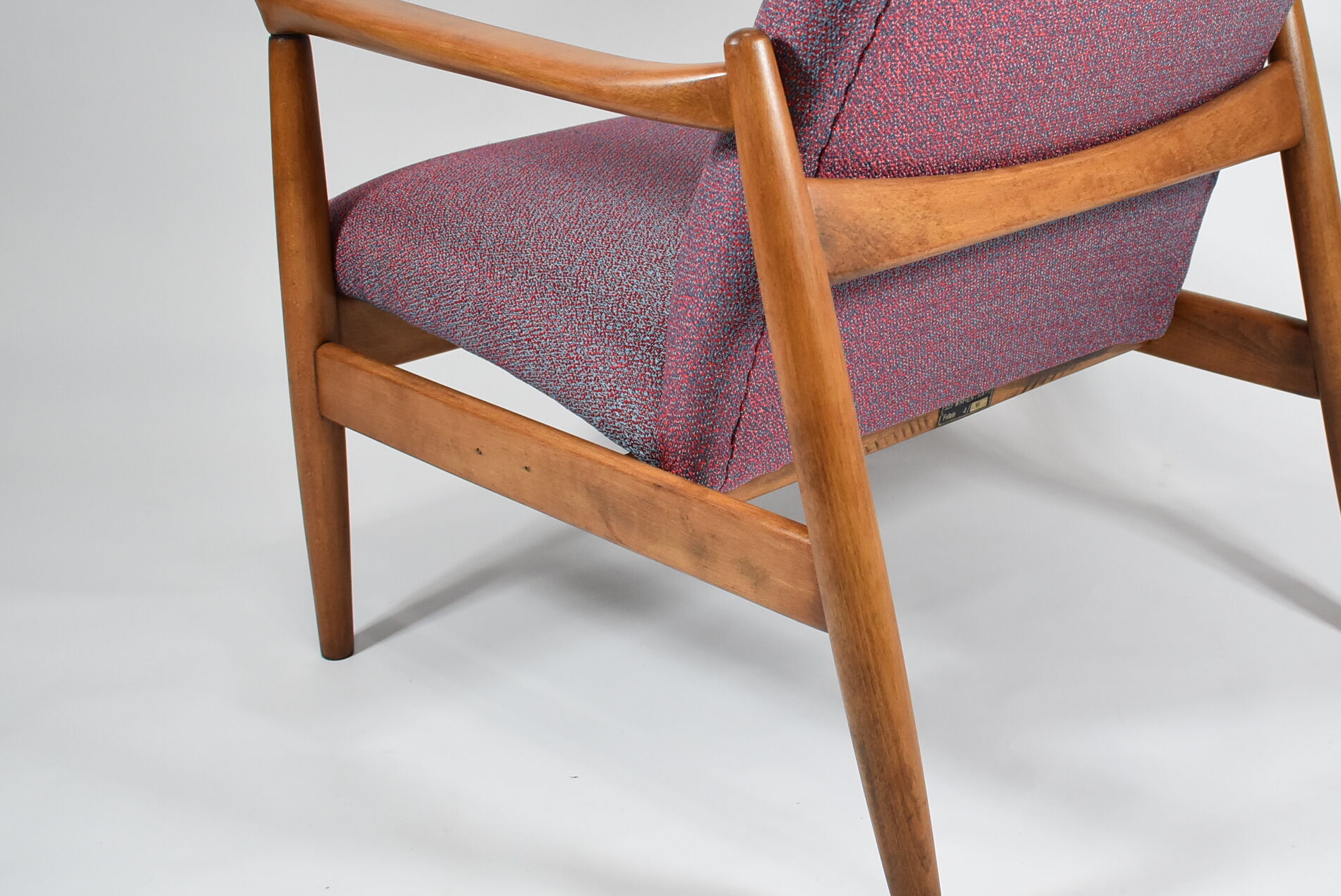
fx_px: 1938
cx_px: 892
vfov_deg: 25.9
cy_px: 316
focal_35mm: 52
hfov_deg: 37.8
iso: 900
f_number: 4
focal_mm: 22
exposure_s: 1/125
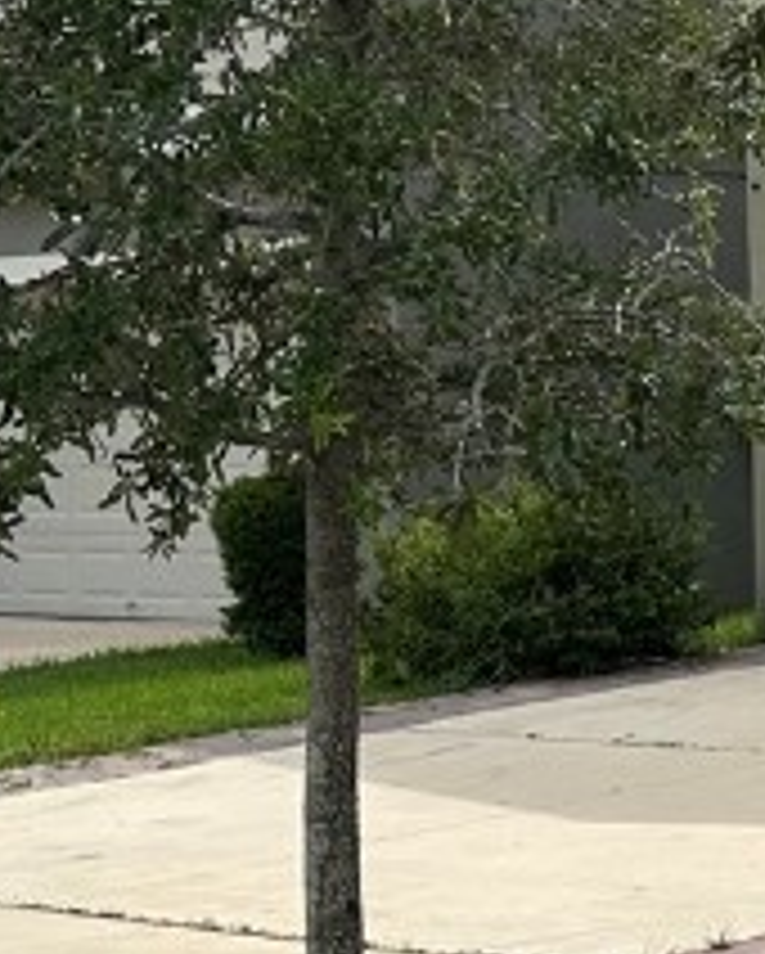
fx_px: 3193
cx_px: 1318
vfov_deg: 17.0
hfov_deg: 12.6
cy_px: 410
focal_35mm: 113
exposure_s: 1/6211
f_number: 1.78
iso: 80
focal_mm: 6.86
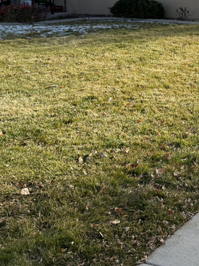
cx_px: 262
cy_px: 16
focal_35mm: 67
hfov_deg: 20.0
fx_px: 514
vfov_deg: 27.7
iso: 100
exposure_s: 1/4167
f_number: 1.78
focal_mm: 6.76
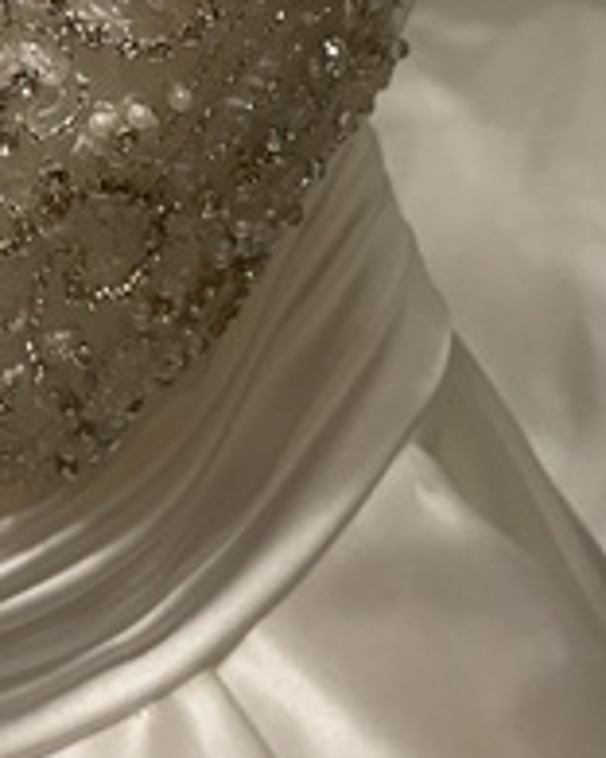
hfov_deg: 18.6
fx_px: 1704
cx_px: -204
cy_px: 49
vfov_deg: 24.2
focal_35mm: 76
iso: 400
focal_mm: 4.2
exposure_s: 1/40
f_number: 1.6
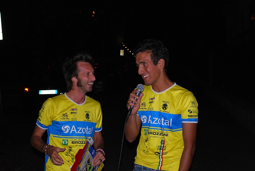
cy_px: 86
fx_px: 585
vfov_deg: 16.6
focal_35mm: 82
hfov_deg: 24.6
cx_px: 128
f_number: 5.6
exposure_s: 1/60
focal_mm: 55
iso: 320
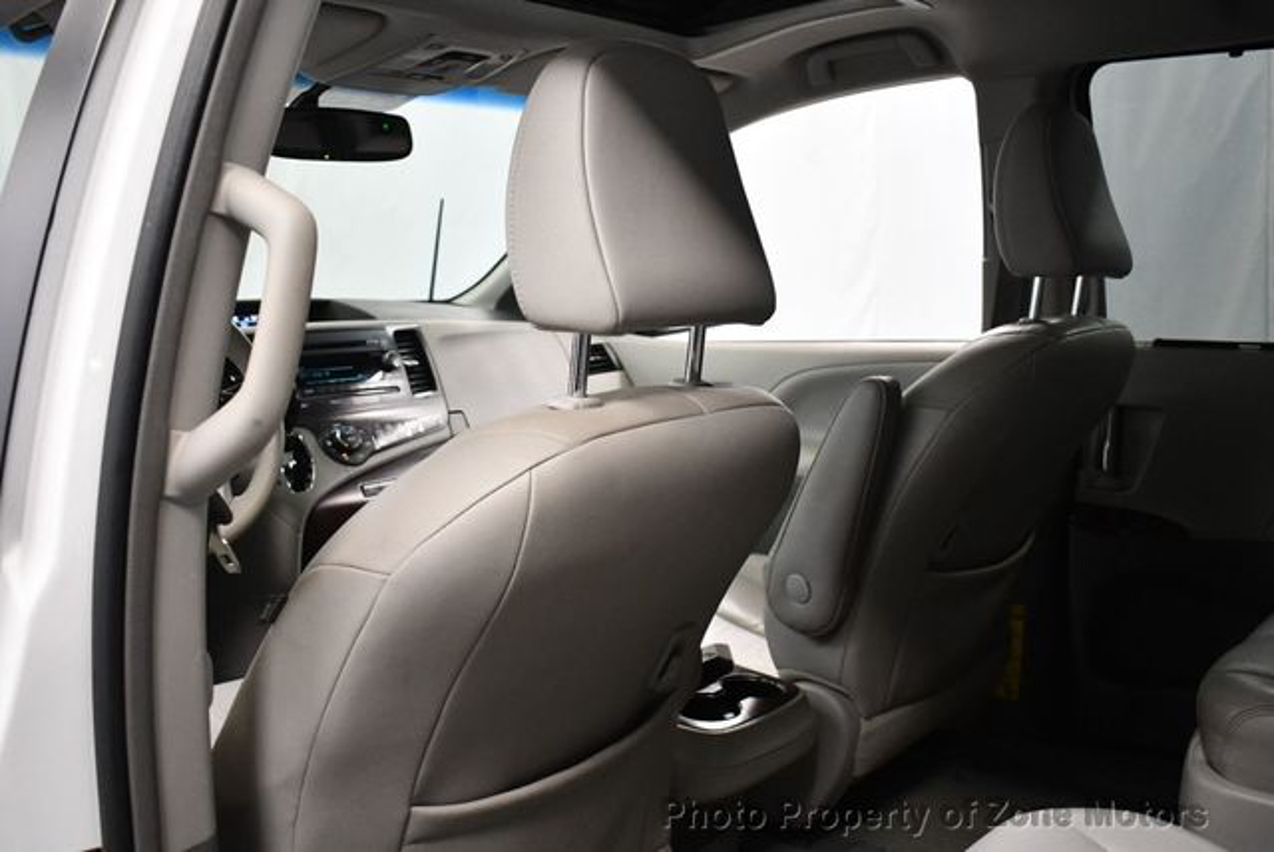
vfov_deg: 36.9
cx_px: 637
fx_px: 1275
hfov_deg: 53.1
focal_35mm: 36
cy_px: 426
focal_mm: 18
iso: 2000
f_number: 3.5
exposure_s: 1/125
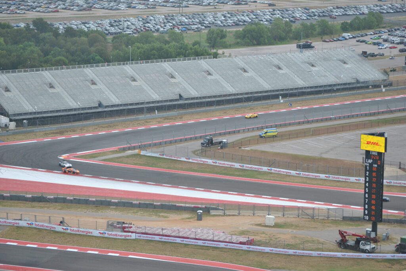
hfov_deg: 18.9
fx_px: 1219
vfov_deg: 12.7
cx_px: 203
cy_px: 136
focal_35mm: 108
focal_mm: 72
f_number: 5
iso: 200
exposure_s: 1/400
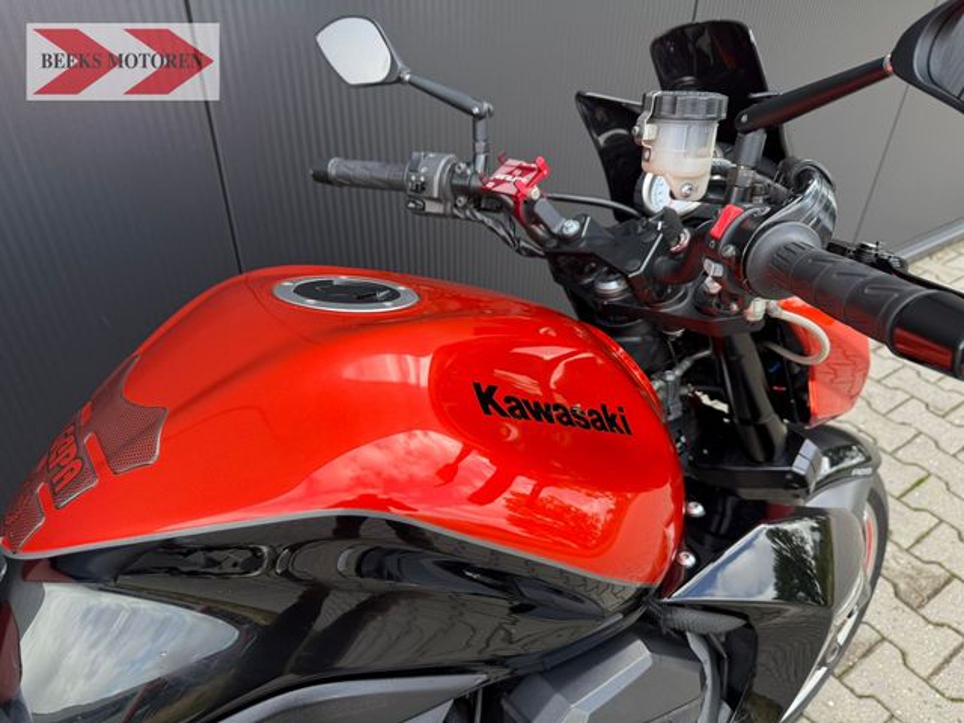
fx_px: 668
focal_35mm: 24
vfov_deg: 56.8
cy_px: 362
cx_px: 482
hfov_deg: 71.6
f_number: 1.78
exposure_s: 1/387
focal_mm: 6.76
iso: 100
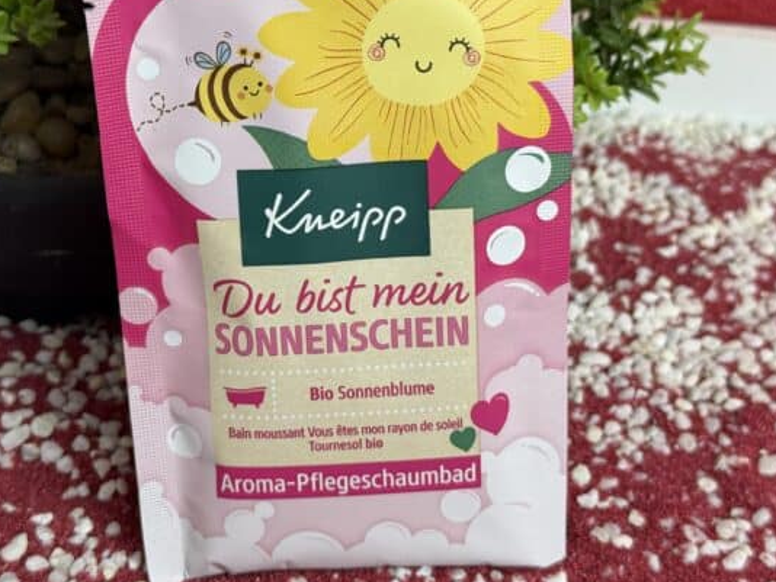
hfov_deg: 28.1
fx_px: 1547
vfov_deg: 21.3
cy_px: 215
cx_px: 318
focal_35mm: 69
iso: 80
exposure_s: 1/100
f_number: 1.78
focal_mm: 6.76
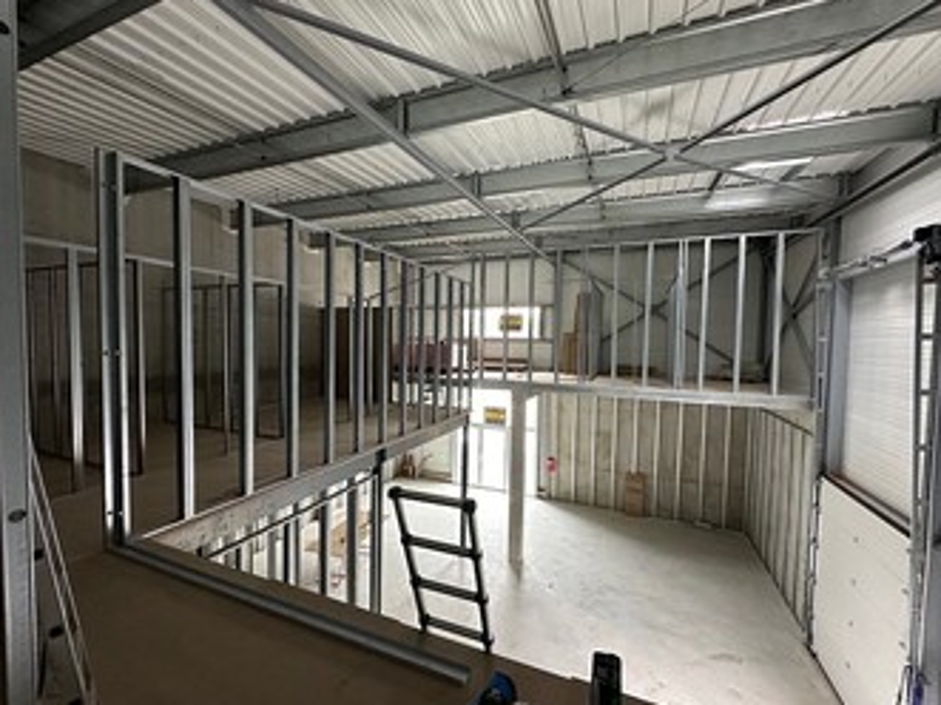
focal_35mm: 15
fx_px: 408
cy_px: 361
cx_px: 470
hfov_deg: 98.2
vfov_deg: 81.7
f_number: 2.2
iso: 500
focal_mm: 2.22
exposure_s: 1/60
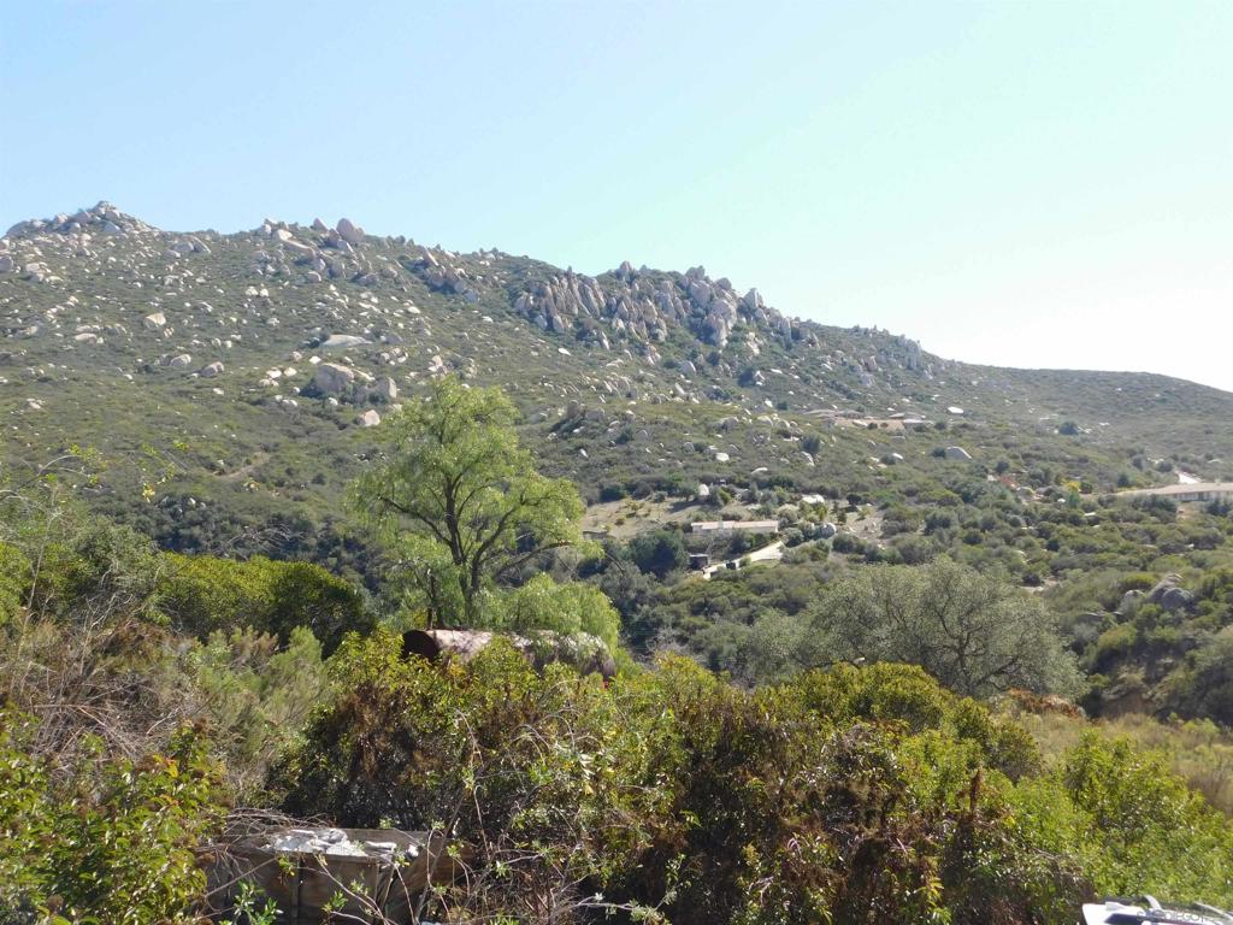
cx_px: 616
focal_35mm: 36
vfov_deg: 39.7
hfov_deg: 51.4
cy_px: 462
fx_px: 1282
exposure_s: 1/640
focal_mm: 6.3
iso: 125
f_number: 3.5
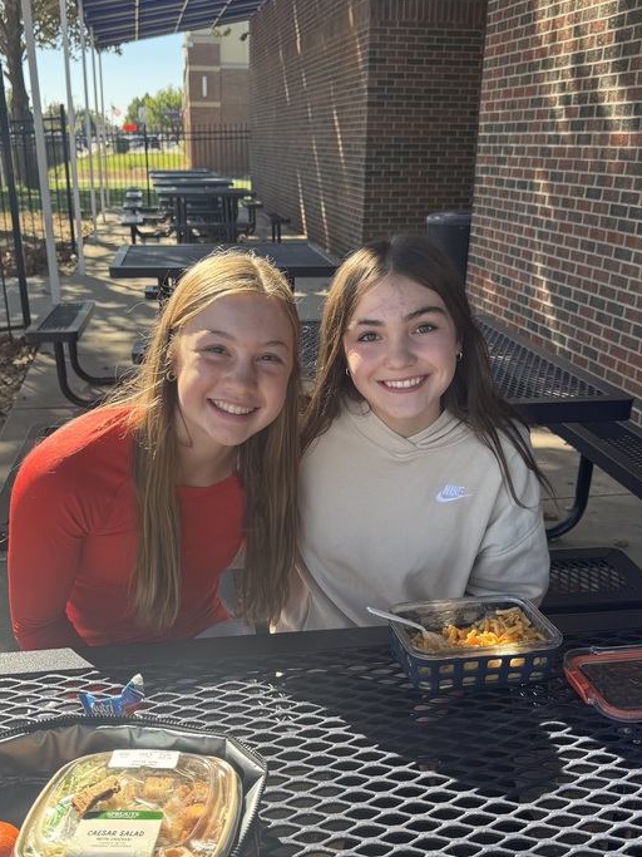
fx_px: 891
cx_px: 307
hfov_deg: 39.6
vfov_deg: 51.0
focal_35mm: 36
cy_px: 517
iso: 80
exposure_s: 1/715
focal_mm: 6.76
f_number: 1.78
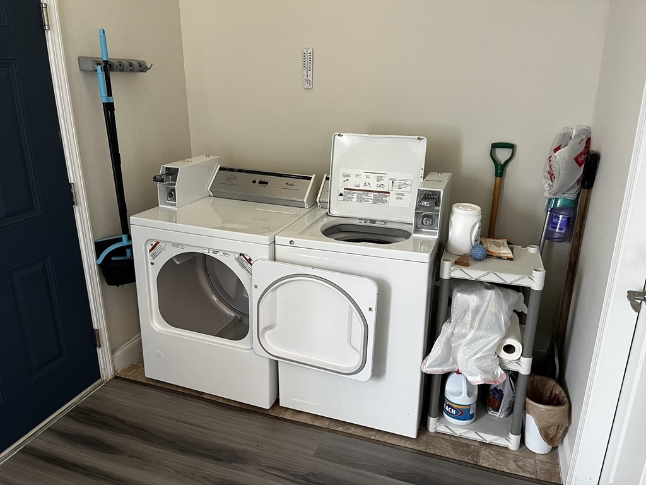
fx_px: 485
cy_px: 242
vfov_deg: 53.1
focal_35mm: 26
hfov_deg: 67.3
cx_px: 323
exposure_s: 1/60
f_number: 1.6
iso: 200
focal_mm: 5.1
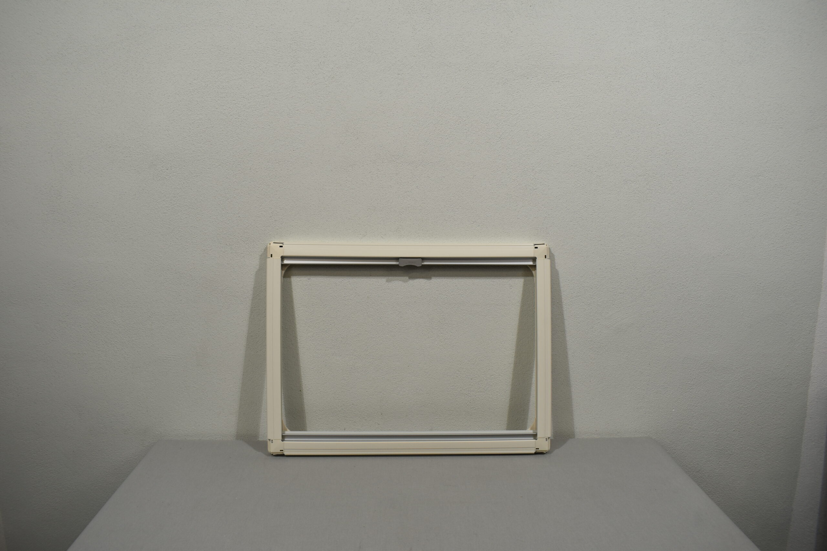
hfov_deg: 67.4
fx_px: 620
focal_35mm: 27
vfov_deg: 47.9
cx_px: 414
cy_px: 276
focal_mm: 18
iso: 280
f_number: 5.6
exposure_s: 1/125
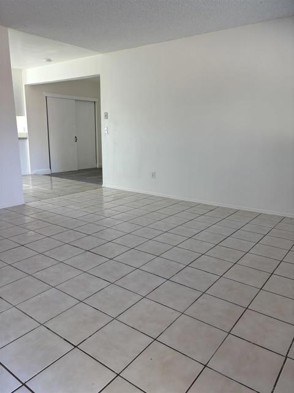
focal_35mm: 26
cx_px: 147
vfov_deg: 67.3
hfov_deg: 53.1
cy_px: 196
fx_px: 294
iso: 50
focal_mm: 5.96
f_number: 1.6
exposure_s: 1/121
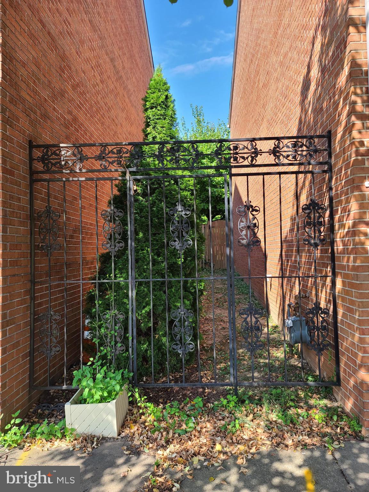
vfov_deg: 69.4
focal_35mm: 25
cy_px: 246
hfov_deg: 54.9
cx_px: 184
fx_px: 355
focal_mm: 7
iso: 16
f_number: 1.8
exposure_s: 1/197
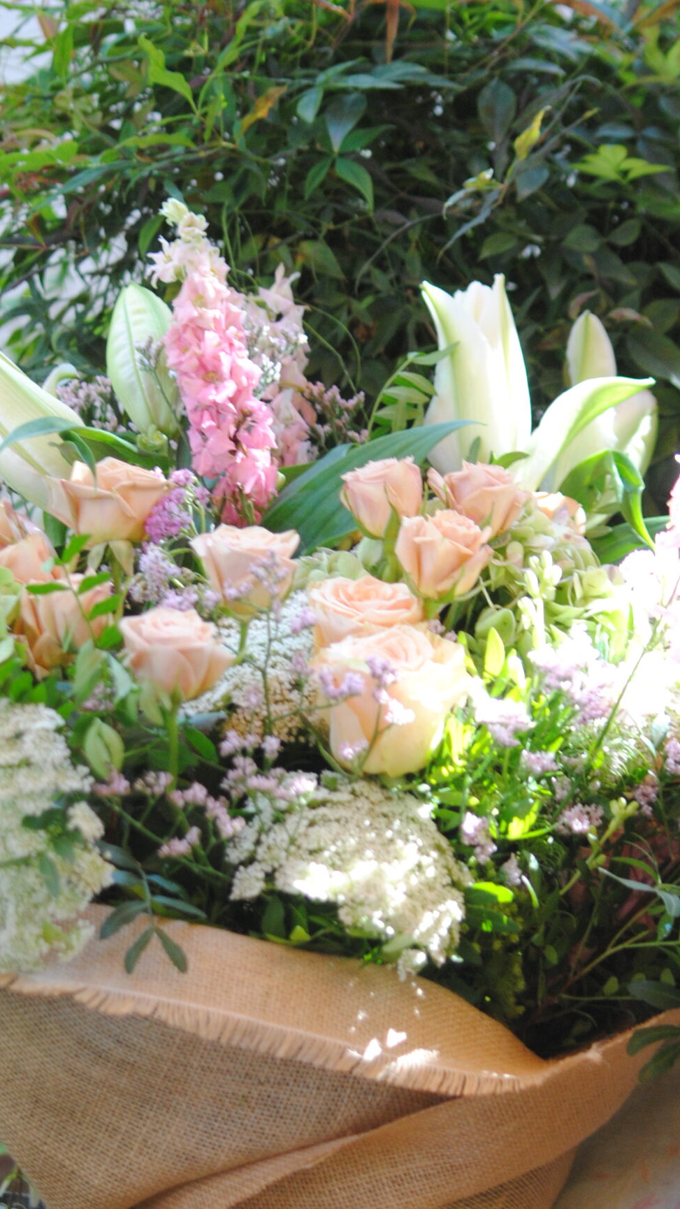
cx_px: 313
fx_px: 5225
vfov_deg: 13.2
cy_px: 748
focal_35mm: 163
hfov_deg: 7.4
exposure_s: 1/125
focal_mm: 70
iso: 400
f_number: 4
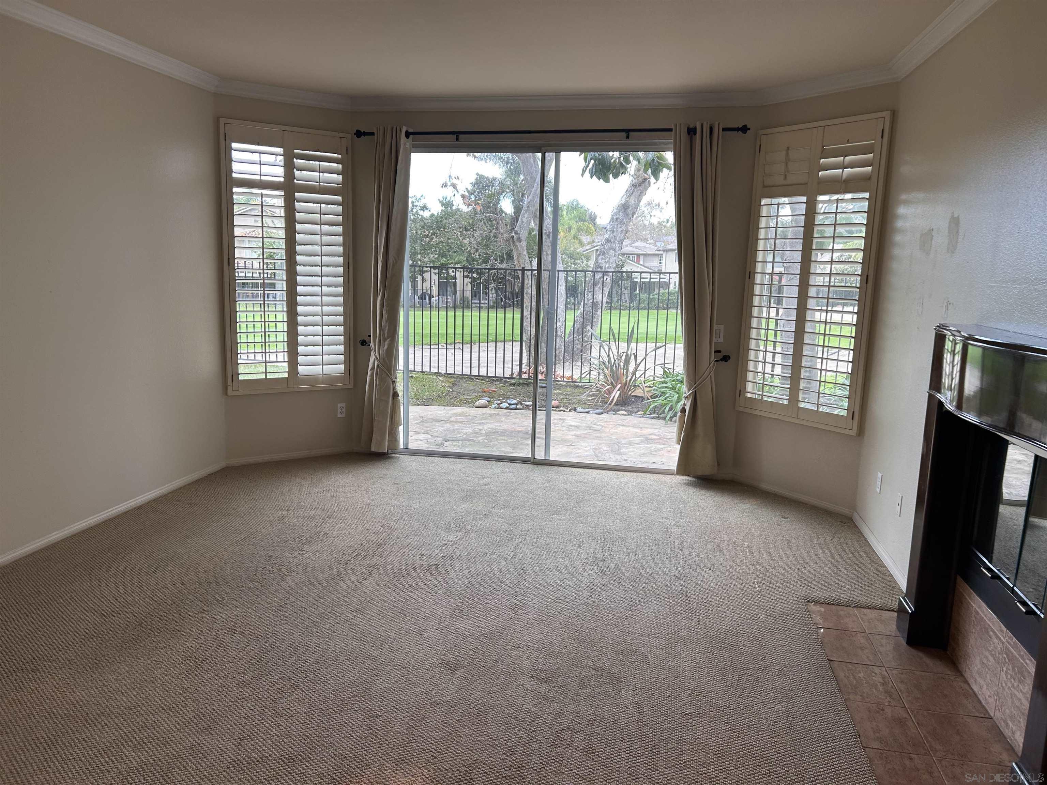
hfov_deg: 67.3
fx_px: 786
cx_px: 524
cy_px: 392
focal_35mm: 26
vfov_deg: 53.1
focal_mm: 5.7
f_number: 1.5
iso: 40
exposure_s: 1/120
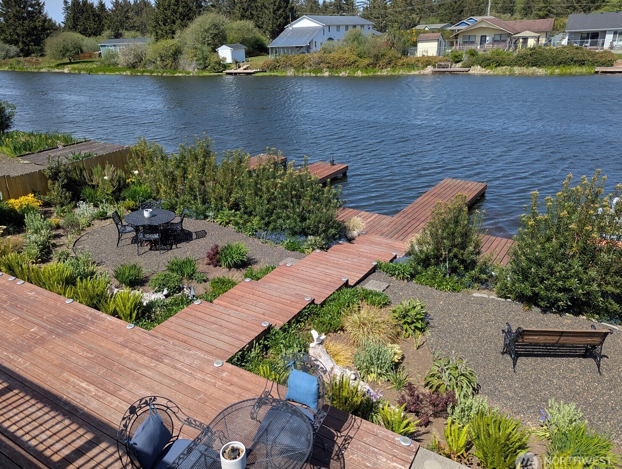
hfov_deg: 67.1
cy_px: 226
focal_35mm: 26
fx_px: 468
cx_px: 288
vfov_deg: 53.2
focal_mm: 6.81
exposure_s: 1/1639
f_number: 1.85
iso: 39
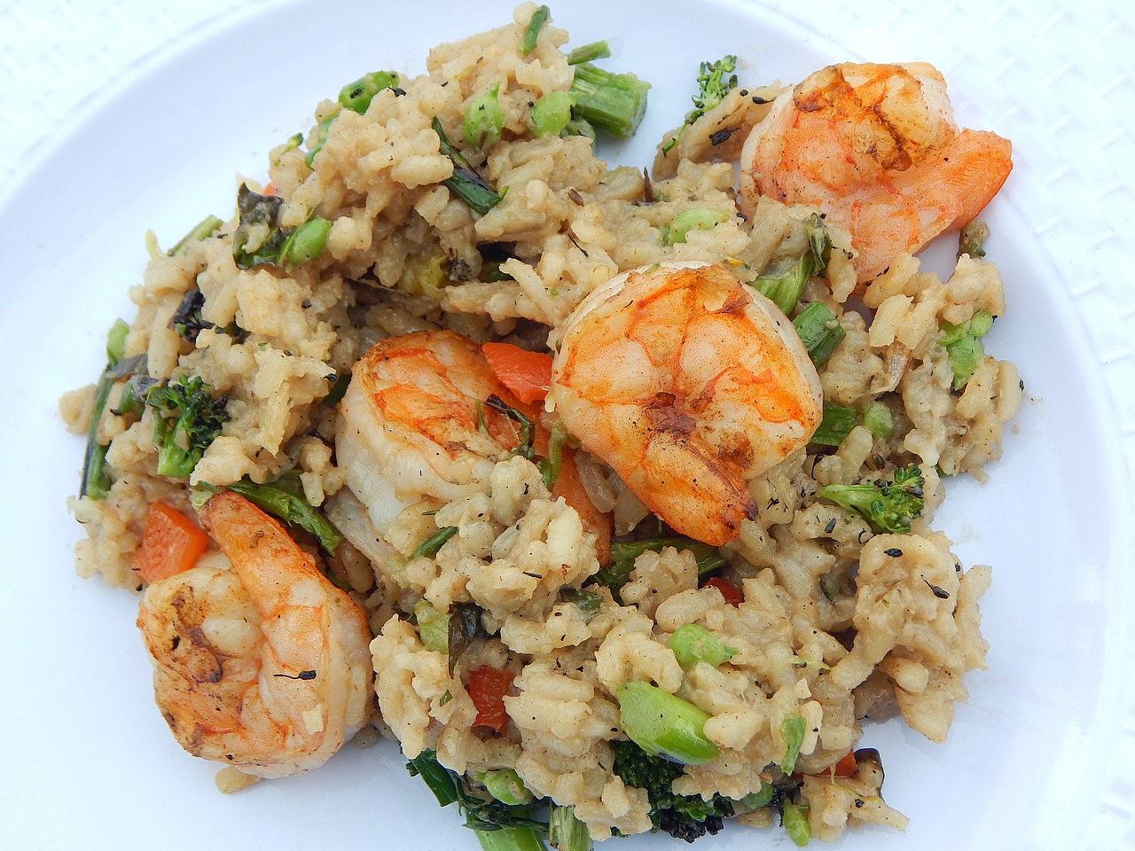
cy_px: 426
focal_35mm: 75
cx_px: 568
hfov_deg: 26.0
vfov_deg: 19.6
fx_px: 2459
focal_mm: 13.5
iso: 125
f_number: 4.2
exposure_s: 1/100
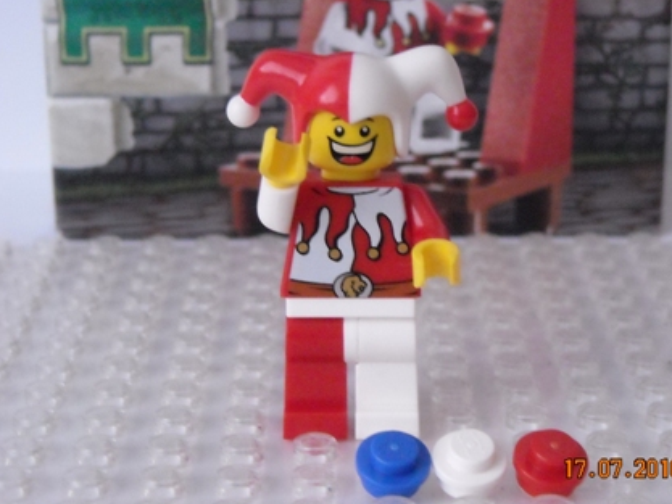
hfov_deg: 19.4
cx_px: 351
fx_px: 1961
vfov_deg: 14.7
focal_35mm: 101
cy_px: 254
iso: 800
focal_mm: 15.32
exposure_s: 1/20
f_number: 8.7
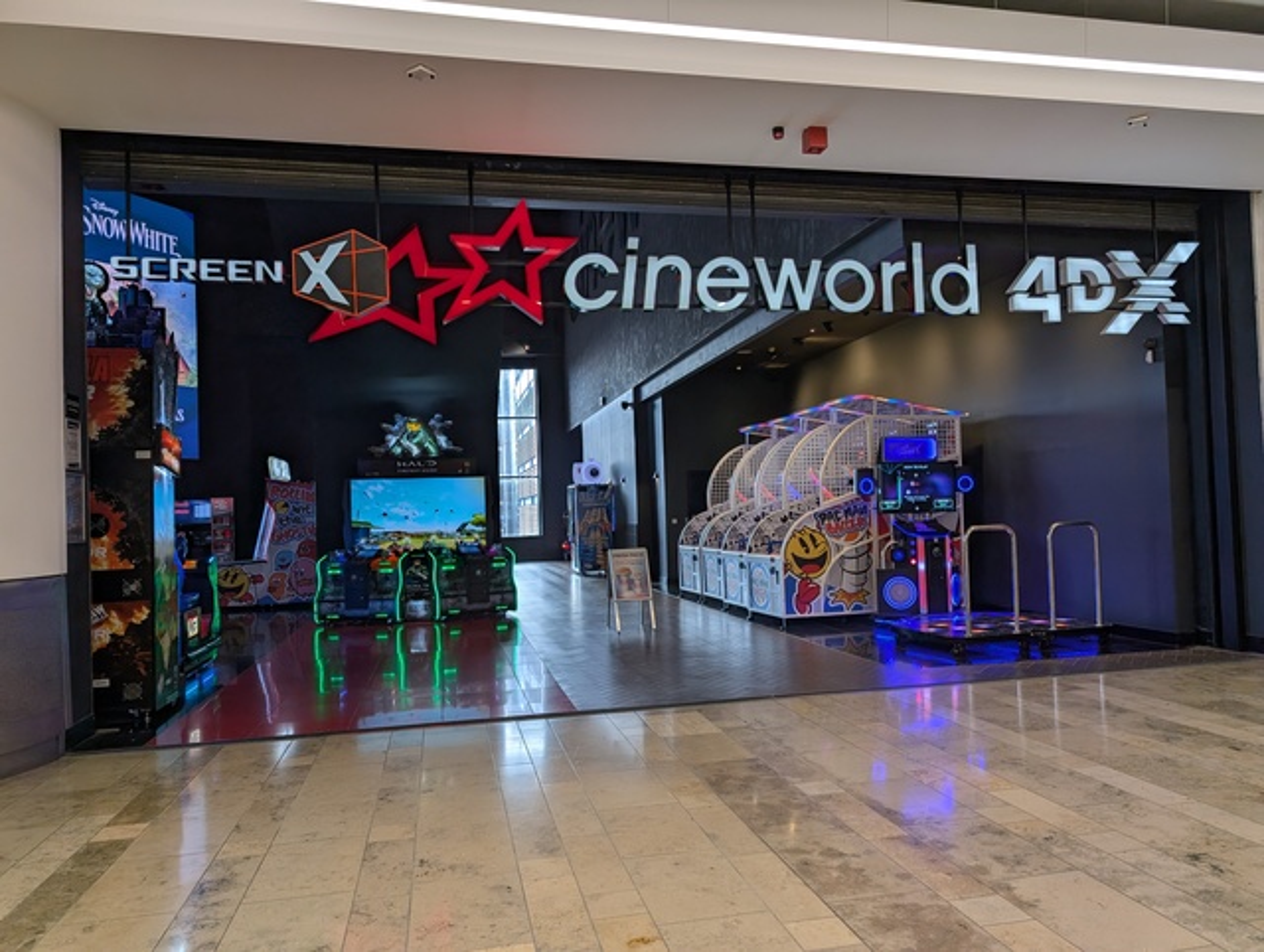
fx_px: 878
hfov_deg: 71.5
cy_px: 476
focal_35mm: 24
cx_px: 632
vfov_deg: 56.9
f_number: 1.68
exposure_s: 1/290
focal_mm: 6.9
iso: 71
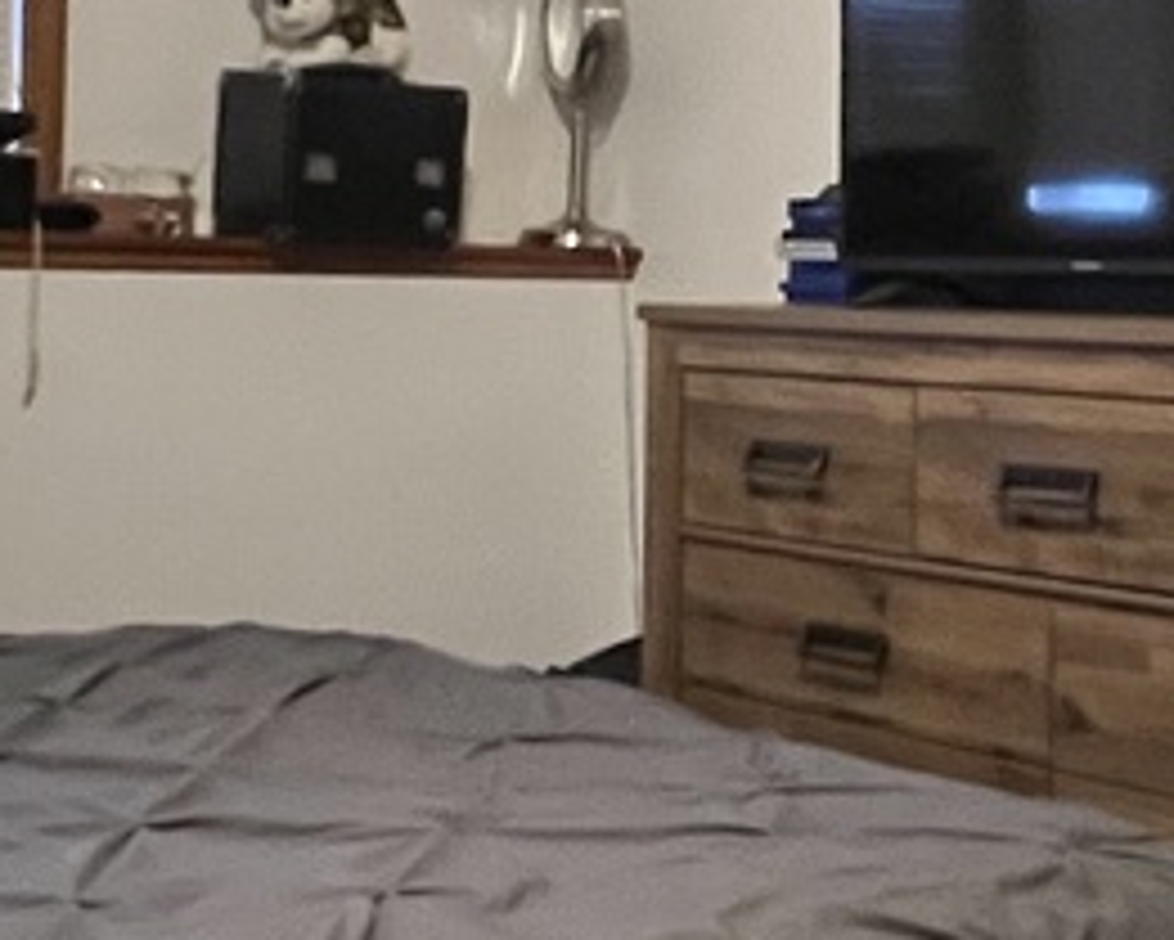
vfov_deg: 21.7
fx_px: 2433
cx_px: 841
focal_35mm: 70
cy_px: 238
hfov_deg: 26.9
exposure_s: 1/40
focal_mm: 1.57
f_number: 1.8
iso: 1000
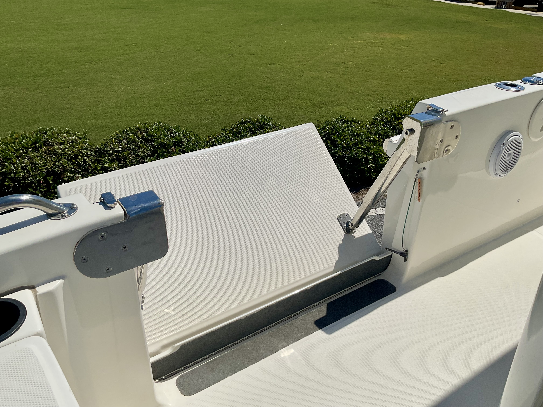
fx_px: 455
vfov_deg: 48.2
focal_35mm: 29
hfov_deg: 61.7
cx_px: 272
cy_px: 204
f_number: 1.8
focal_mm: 3
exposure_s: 1/7407
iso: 16
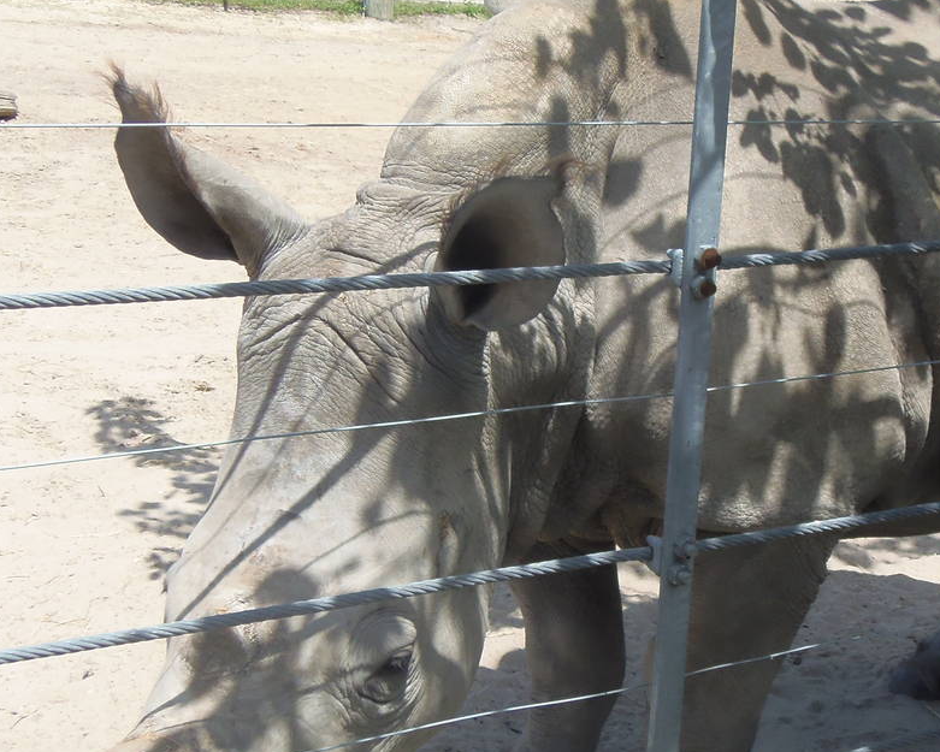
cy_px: 411
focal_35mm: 60
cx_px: 609
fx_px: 1669
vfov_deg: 25.4
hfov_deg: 31.3
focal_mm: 5.5
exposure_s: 1/640
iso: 64
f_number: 3.2
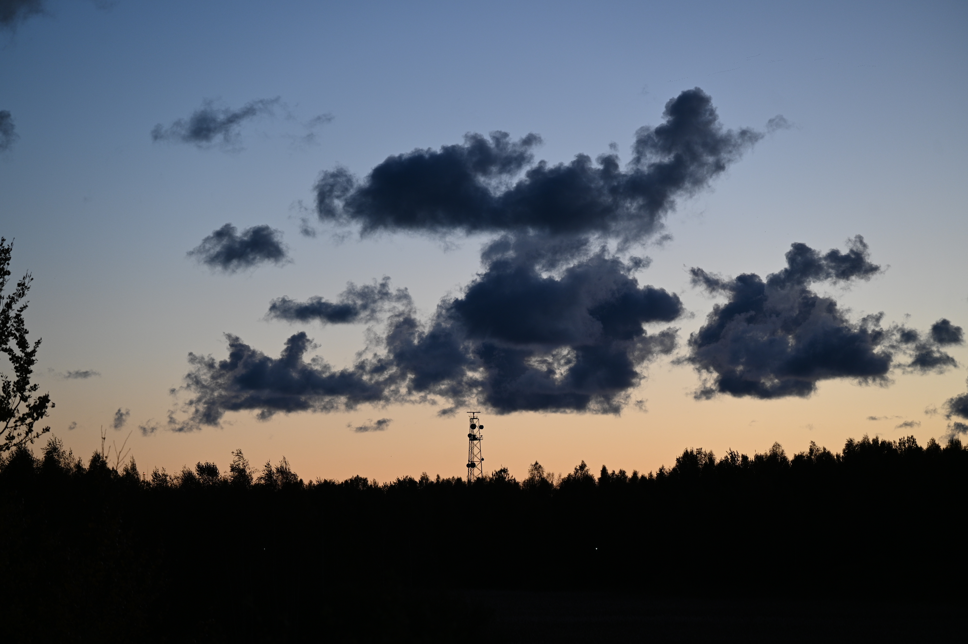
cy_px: 322
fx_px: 3224
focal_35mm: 120
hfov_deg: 17.1
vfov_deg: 11.4
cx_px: 484
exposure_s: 1/100
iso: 320
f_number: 4
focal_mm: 120
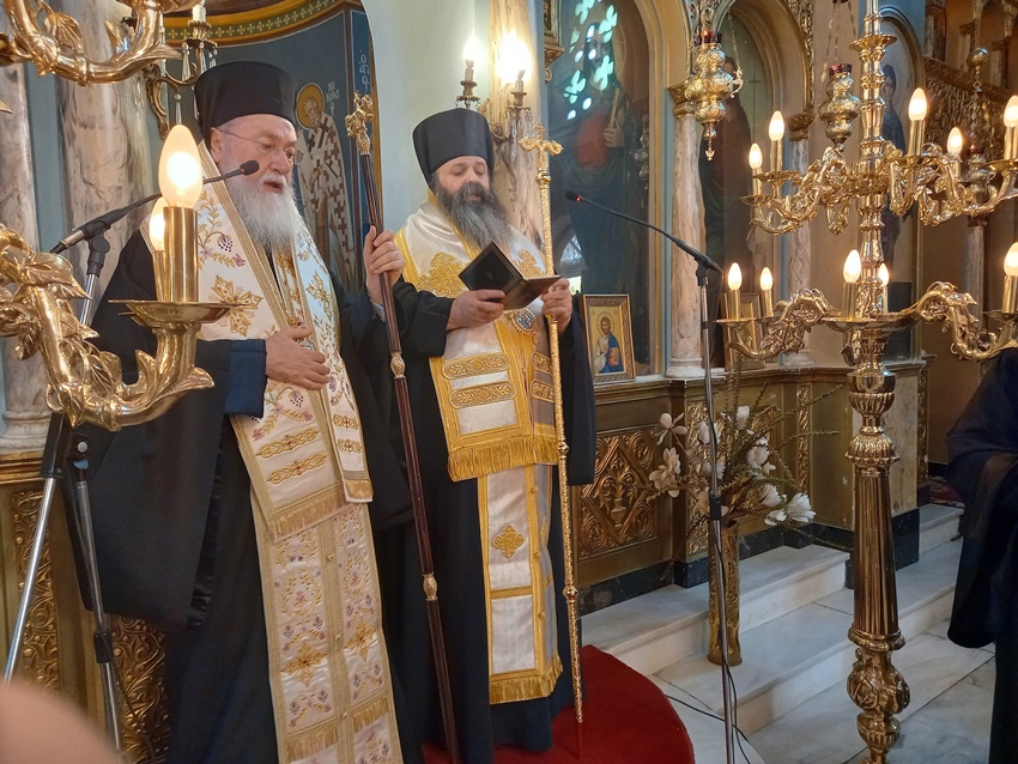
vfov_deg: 54.9
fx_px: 735
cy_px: 382
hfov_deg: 69.4
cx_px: 509
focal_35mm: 25
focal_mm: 4.6
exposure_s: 1/25
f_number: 2
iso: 250
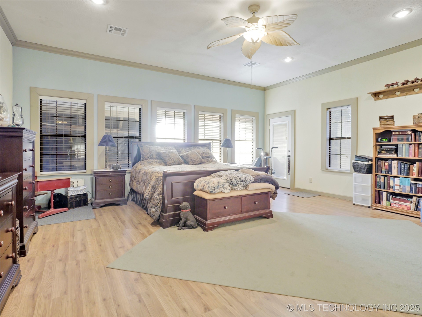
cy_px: 158
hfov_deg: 87.7
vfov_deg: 71.6
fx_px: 219
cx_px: 211
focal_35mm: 18
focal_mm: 9
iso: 500
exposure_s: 1/1.25
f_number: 9
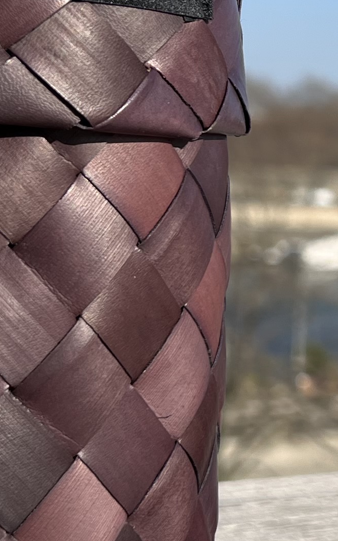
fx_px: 1548
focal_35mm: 105
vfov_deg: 19.8
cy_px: 241
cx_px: 505
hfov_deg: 11.9
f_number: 1.5
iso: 50
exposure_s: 1/4115
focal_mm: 5.7
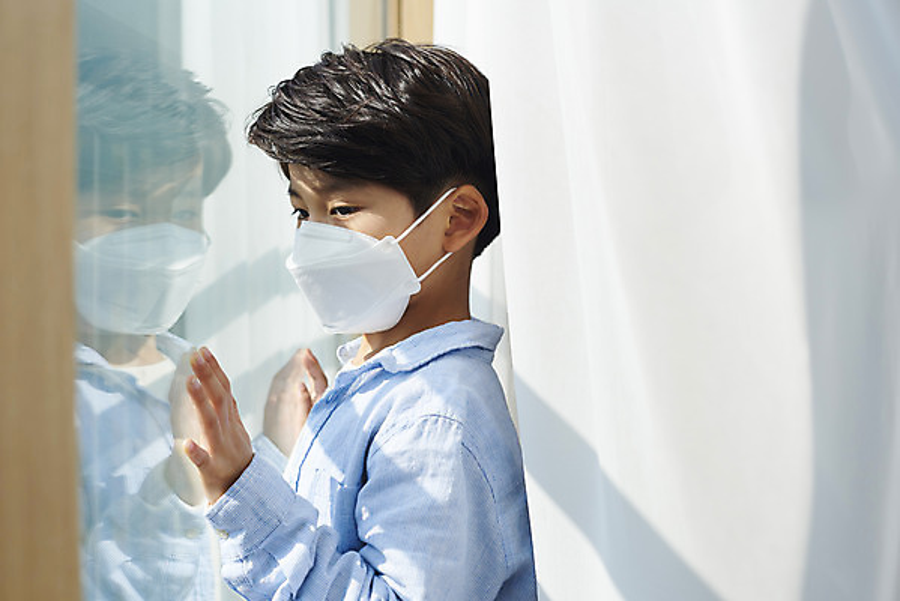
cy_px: 300
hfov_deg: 39.6
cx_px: 450
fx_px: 1251
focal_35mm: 50
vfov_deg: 27.0
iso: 100
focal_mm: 50
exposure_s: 1/250
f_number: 5.6
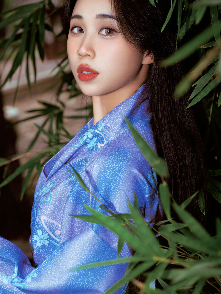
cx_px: 106
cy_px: 134
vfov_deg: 28.1
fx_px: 587
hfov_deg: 21.3
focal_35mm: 69
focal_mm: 57
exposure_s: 1/125
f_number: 4
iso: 100
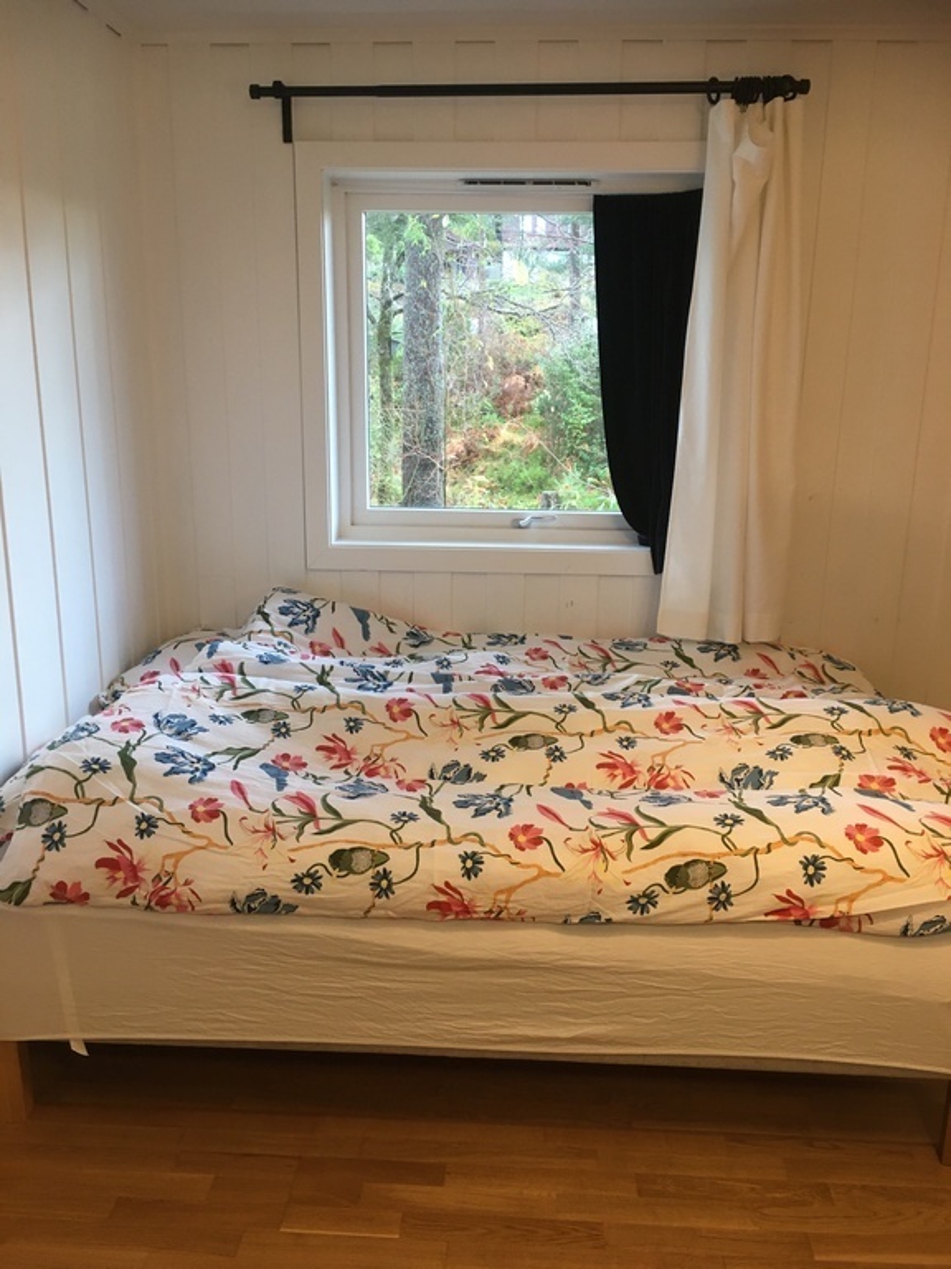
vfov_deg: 61.7
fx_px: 1062
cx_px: 476
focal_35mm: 29
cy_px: 634
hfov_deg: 48.2
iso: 125
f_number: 2.2
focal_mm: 4.15
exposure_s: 1/33
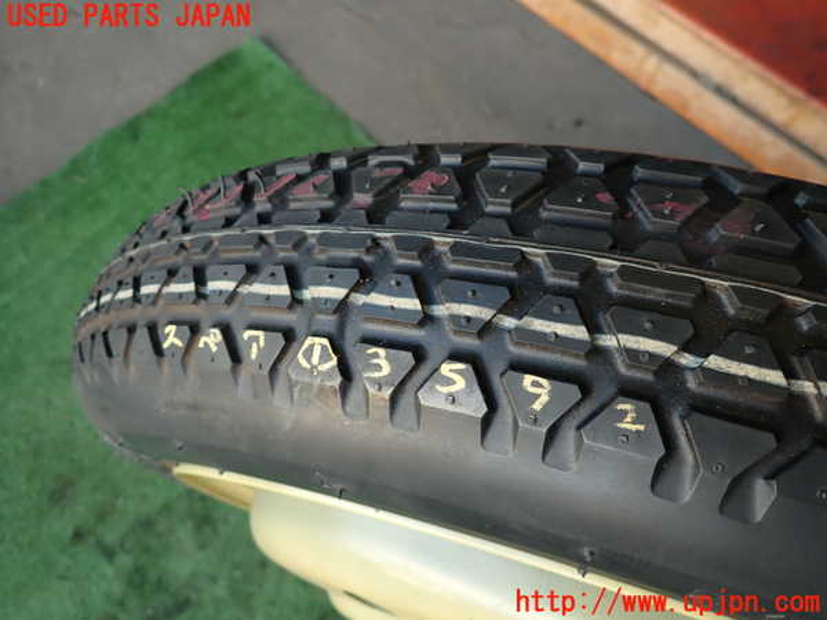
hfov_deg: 69.4
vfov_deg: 54.9
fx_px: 597
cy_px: 310
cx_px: 414
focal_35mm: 25
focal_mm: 4.5
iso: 100
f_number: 2
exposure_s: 1/100
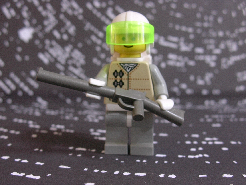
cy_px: 92
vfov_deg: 32.2
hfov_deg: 42.1
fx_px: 320
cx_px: 123
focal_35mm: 45
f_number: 2.9
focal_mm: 6.7
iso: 70
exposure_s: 1/11.3
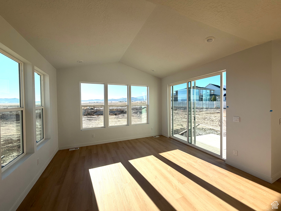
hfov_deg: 102.1
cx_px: 140
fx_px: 114
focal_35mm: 14
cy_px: 106
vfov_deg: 85.7
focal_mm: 2.22
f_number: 2.2
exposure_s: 1/607
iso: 40
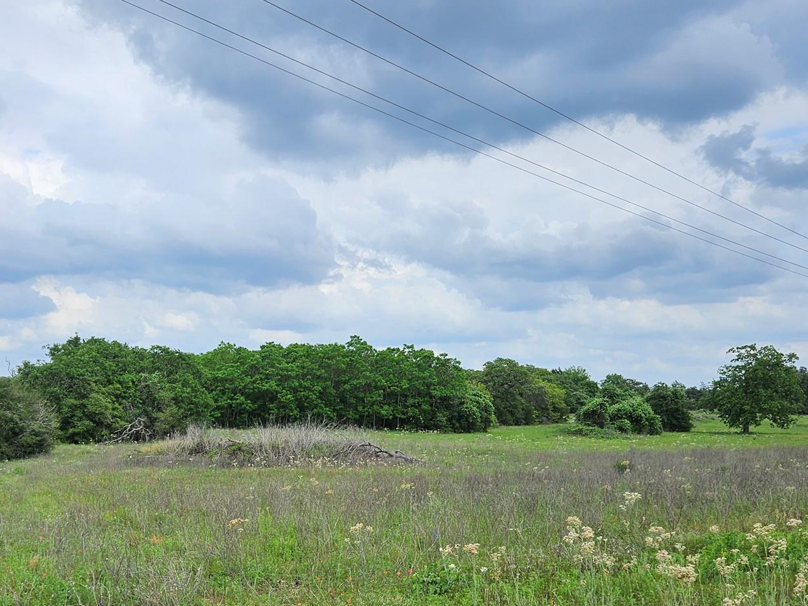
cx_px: 300
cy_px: 436
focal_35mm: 38
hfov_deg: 48.5
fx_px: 887
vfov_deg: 37.0
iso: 25
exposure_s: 1/2558
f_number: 1.8
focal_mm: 5.4
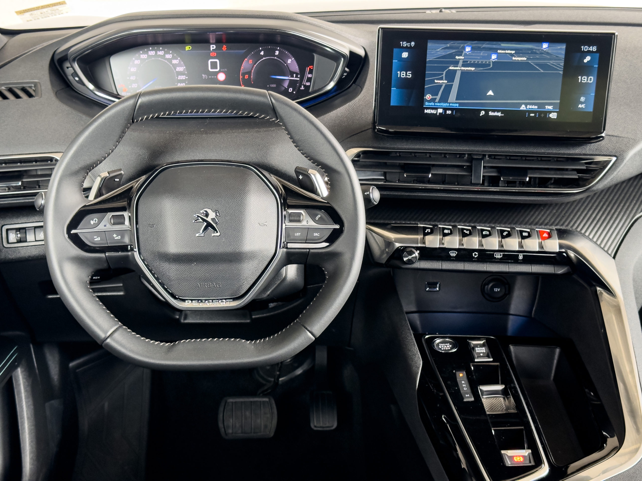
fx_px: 890
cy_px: 240
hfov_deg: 39.7
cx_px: 321
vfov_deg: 30.3
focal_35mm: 48
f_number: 1.8
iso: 400
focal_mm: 6.86
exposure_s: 1/40
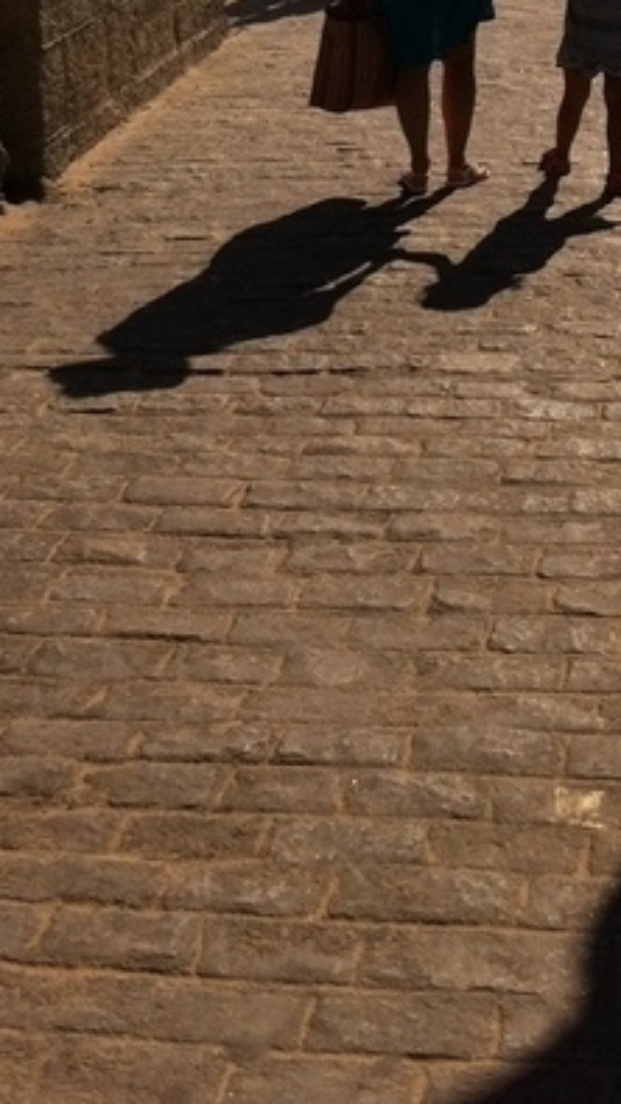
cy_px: 59
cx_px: 366
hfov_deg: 16.3
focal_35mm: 74
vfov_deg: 27.3
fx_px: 2168
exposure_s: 1/2742
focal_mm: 3.85
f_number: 2.8
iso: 80
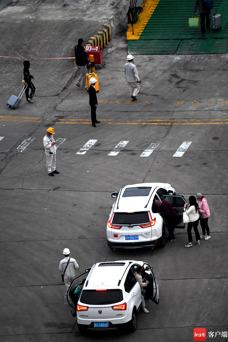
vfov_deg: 5.2
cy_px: 171
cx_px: 114
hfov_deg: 3.4
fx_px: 3798
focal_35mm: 400
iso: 2200
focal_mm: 400
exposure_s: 1/400
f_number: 5.6
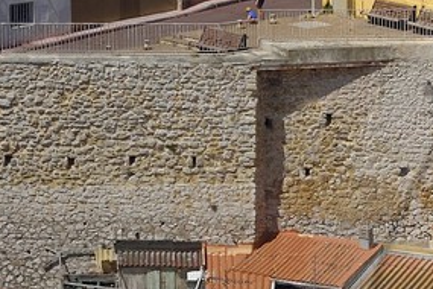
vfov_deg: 1.9
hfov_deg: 2.8
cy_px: 444
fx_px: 8768
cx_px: 909
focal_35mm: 729
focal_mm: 130
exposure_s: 1/400
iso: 200
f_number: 14
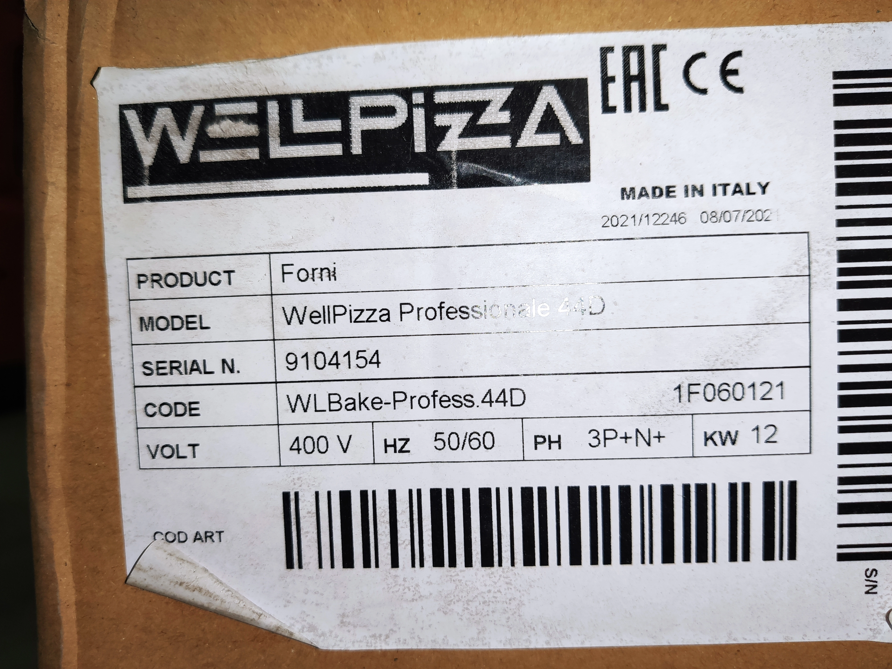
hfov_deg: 67.3
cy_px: 334
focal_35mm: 26
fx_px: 670
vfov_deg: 53.1
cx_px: 446
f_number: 1.75
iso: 209
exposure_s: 1/120
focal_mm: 4.75
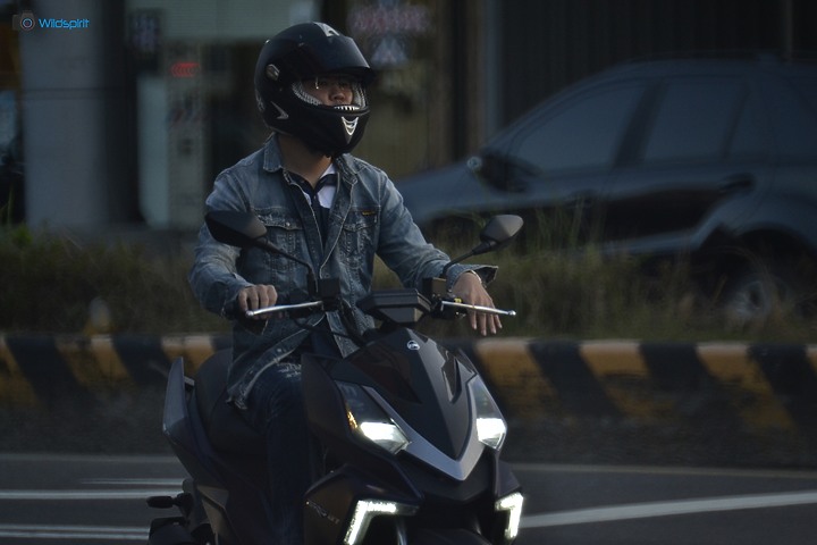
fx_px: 10212
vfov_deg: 3.1
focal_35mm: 450
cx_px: 408
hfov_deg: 4.6
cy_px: 272
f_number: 5.6
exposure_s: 1/125
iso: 500
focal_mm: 300
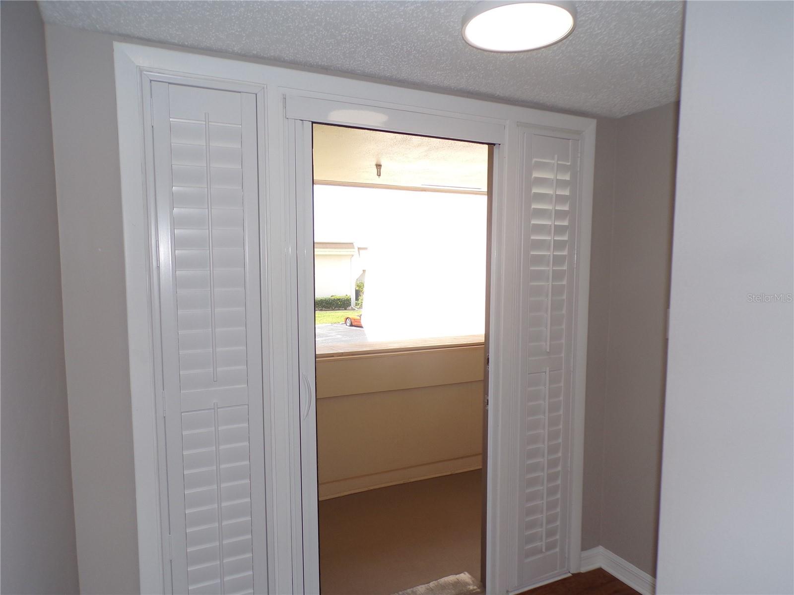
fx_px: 550
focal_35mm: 24
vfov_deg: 56.8
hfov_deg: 71.6
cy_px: 298
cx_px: 397
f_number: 4.3
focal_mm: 4.3
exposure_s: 1/120
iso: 80
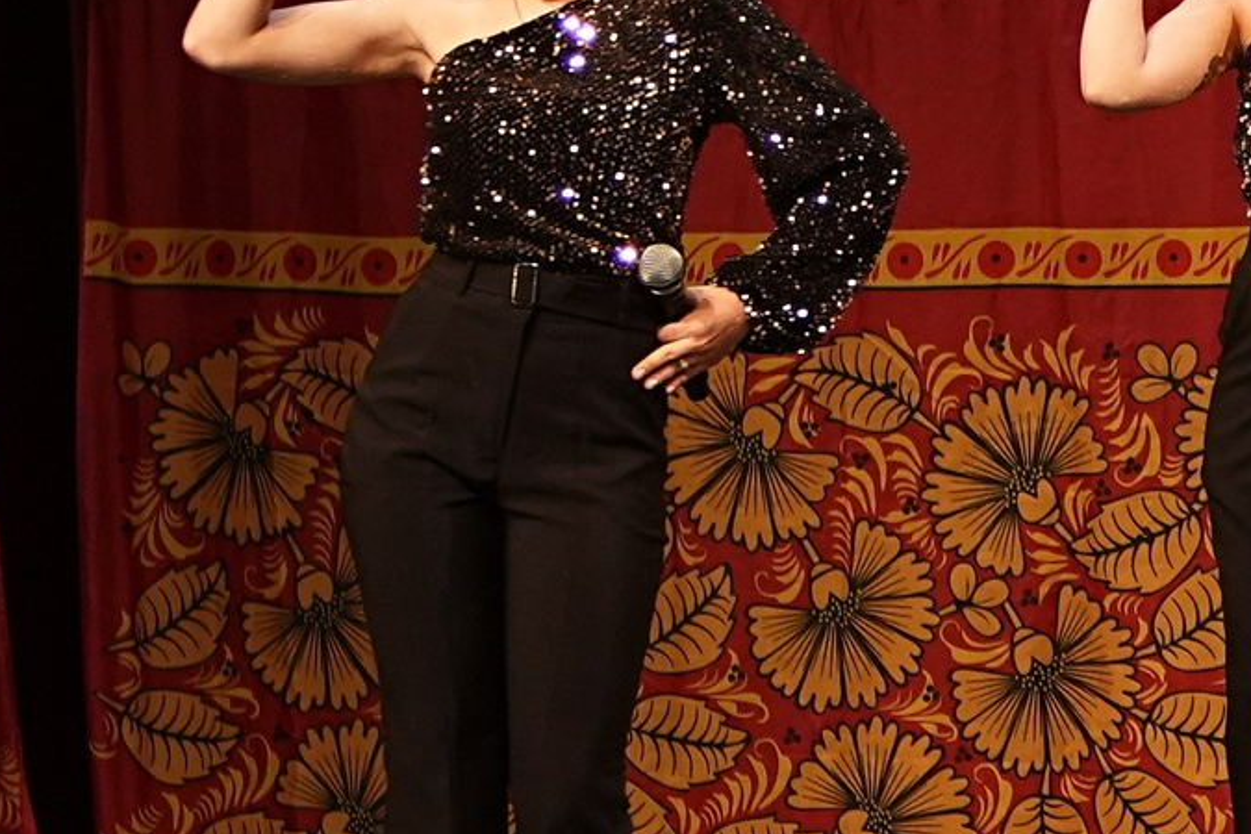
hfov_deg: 4.6
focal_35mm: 444
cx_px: 2113
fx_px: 15428
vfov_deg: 3.1
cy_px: -208
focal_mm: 78
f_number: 2.8
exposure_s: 1/250
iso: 1250
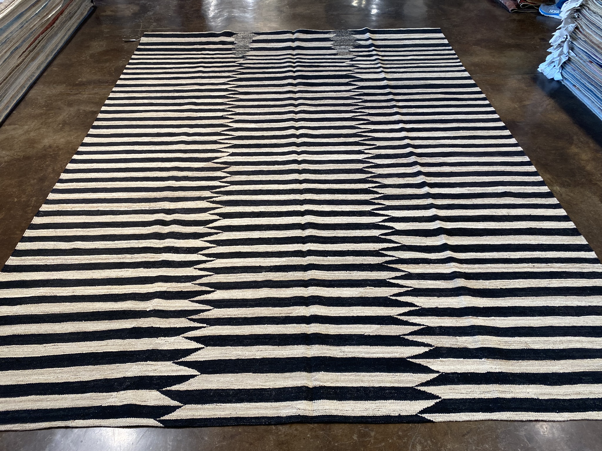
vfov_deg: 53.1
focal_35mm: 26
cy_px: 226
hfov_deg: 67.3
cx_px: 301
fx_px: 452
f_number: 1.8
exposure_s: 1/120
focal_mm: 4.25
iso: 125
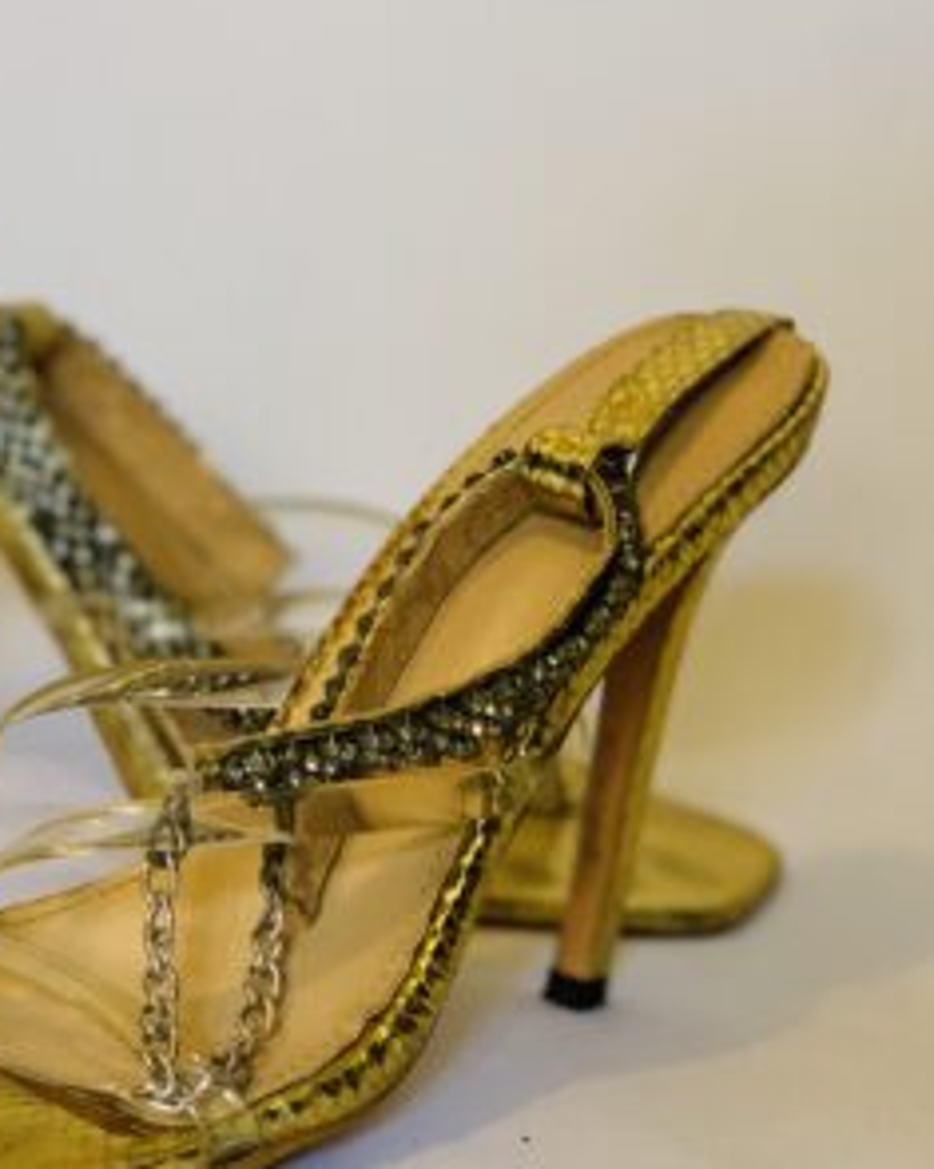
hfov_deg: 16.6
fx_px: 3181
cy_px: 575
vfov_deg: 20.8
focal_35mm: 92
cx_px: 163
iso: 200
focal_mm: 6
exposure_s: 1/50
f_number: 2.4
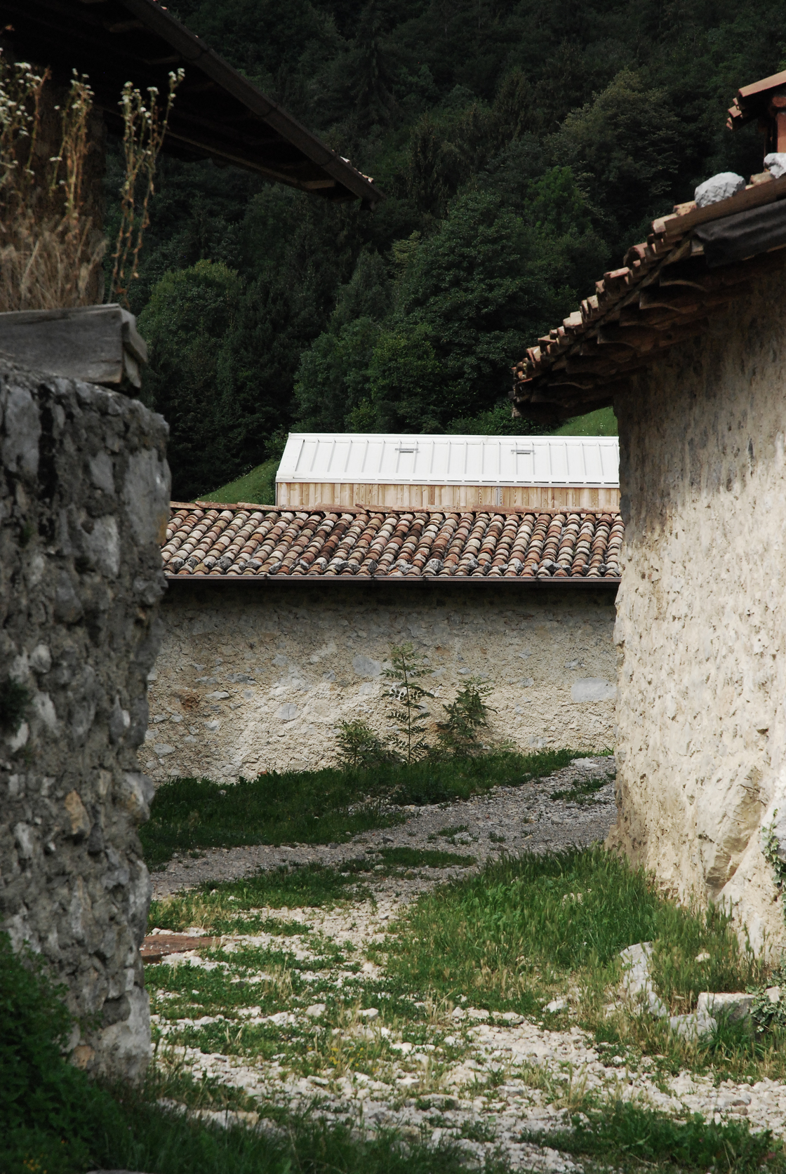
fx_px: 3429
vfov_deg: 19.4
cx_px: 393
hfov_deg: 13.1
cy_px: 587
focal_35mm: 105
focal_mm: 70
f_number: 8
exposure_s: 1/1600
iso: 1000
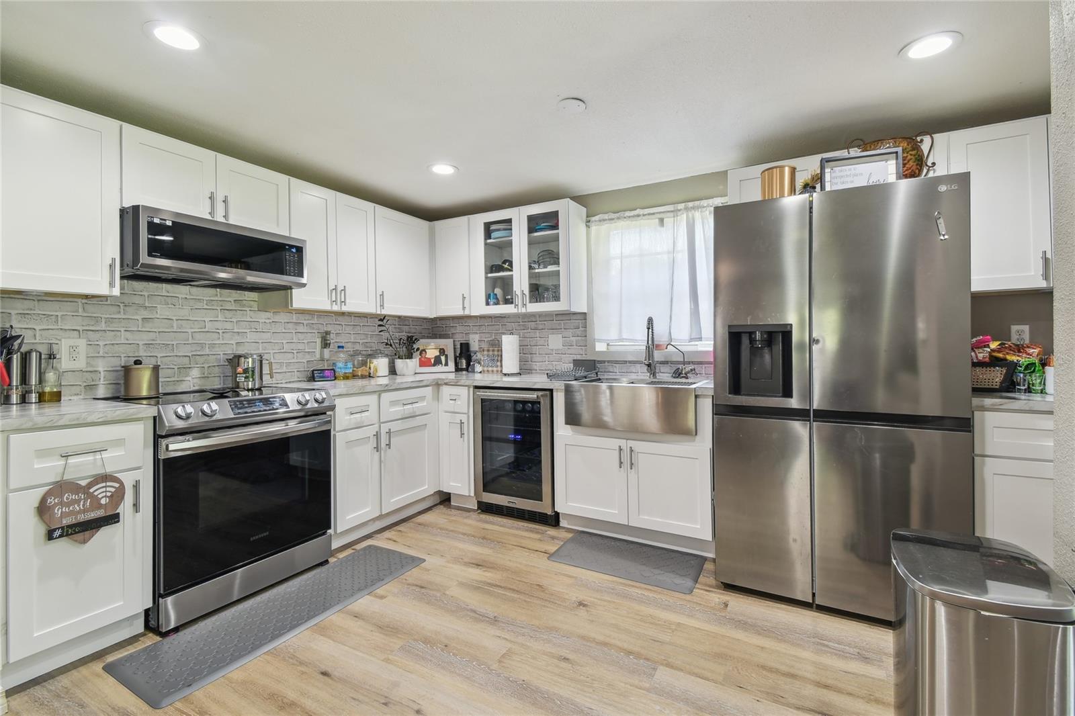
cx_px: 538
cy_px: 358
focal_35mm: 15
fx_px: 448
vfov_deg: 77.3
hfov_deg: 100.4
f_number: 7.1
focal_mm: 10
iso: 100
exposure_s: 1/2
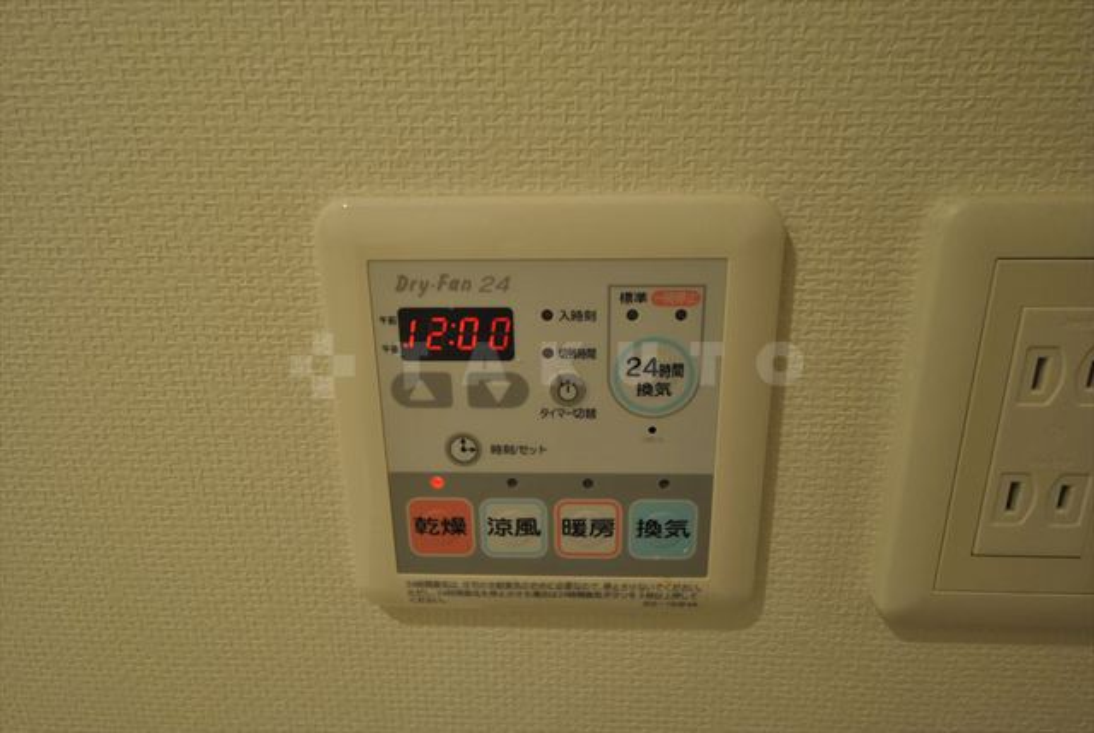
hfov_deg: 73.7
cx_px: 547
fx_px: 731
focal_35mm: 24
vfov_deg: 53.3
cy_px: 366
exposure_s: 1/30
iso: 400
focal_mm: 16
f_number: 5.6
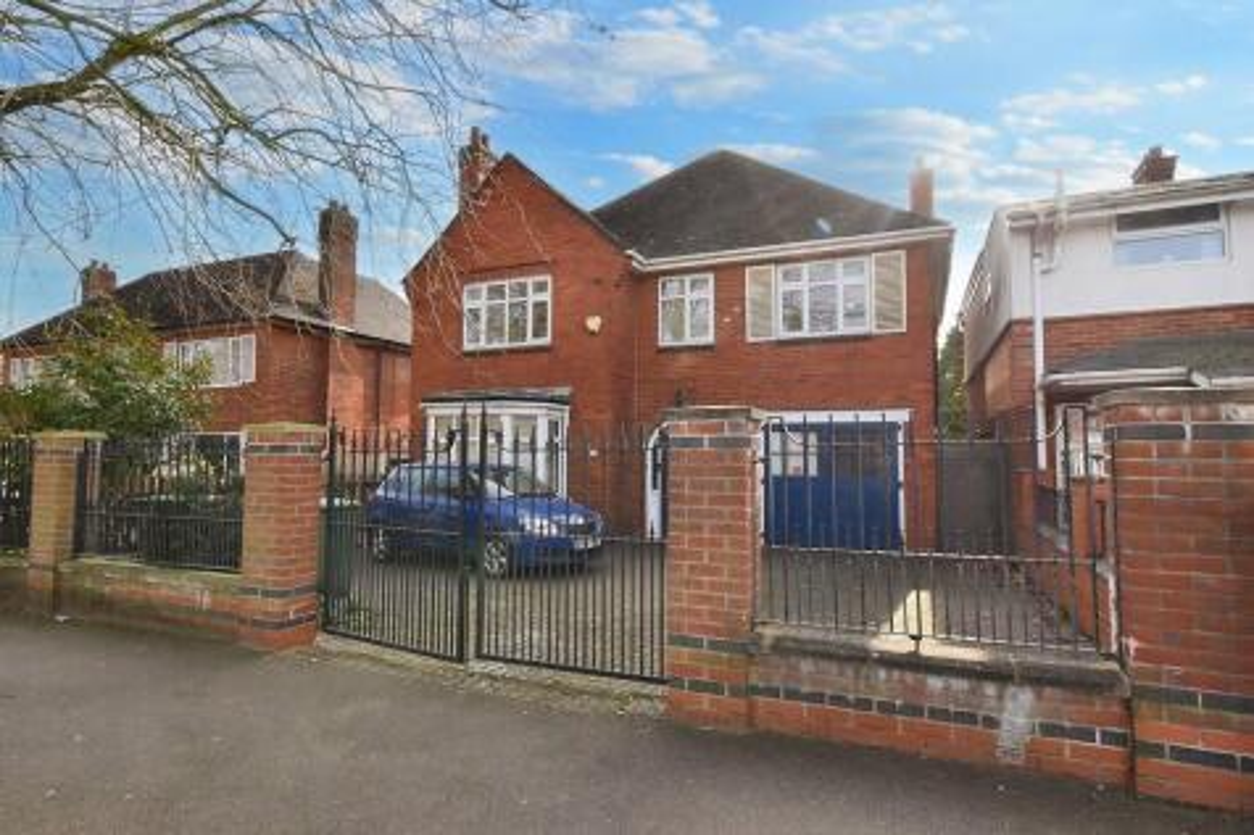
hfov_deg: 90.0
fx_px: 627
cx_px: 627
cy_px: 418
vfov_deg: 67.3
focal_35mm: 18
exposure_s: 1/500
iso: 800
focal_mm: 12
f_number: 11
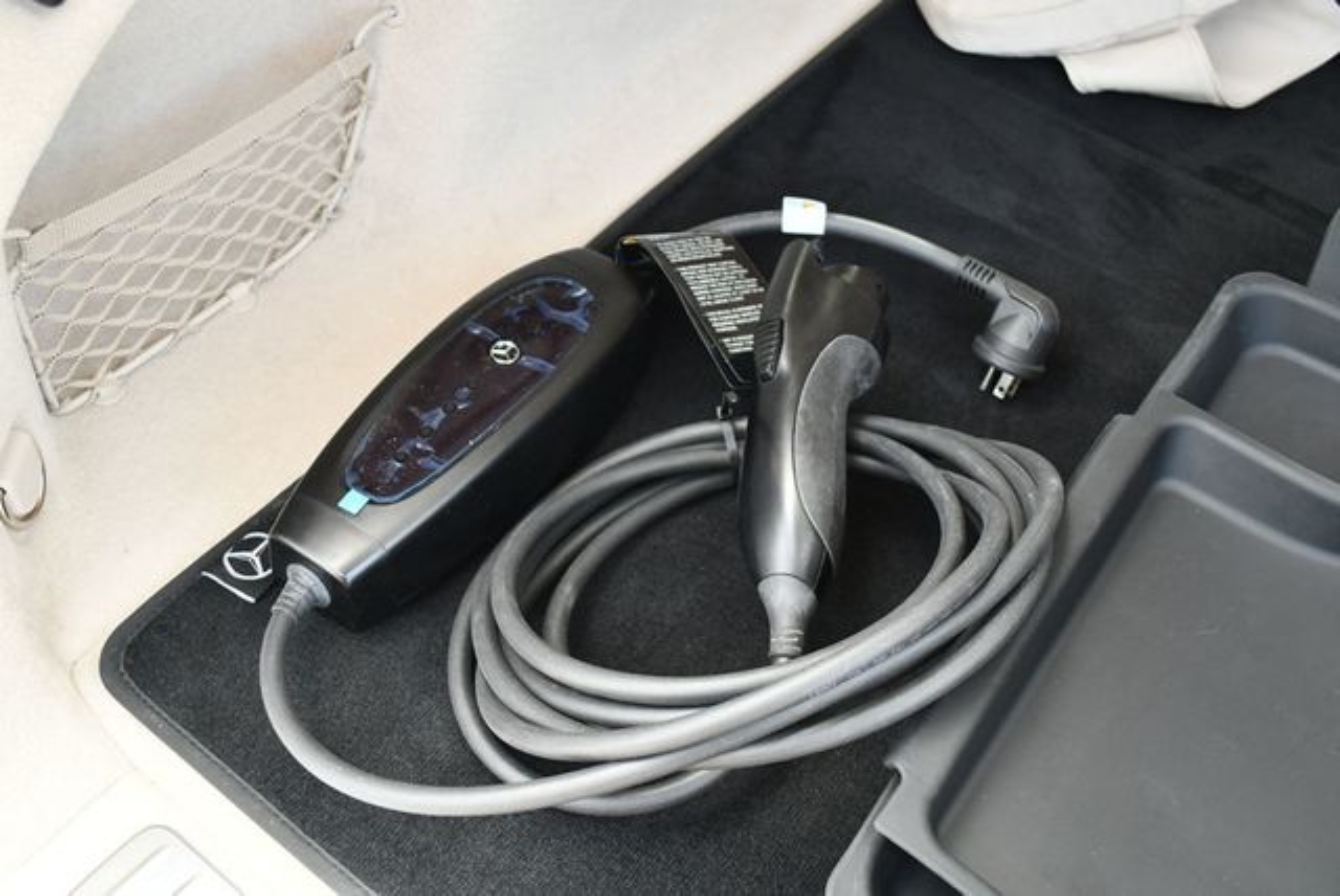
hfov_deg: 53.1
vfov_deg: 36.9
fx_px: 1341
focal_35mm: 36
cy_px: 448
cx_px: 670
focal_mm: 18
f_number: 3.5
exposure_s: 1/250
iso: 560
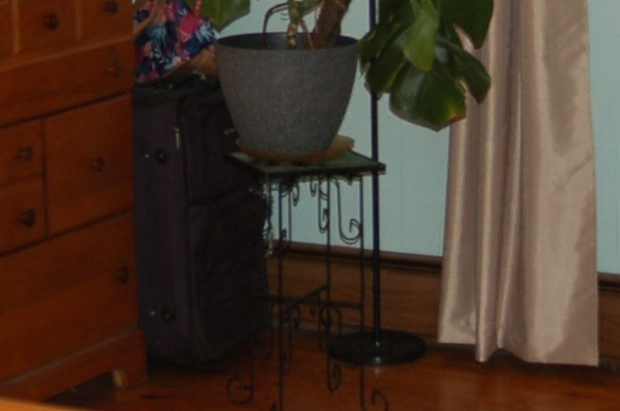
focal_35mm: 134
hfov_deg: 15.3
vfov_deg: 9.9
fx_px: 2304
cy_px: -201
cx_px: 191
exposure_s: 1/60
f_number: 3.3
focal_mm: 28
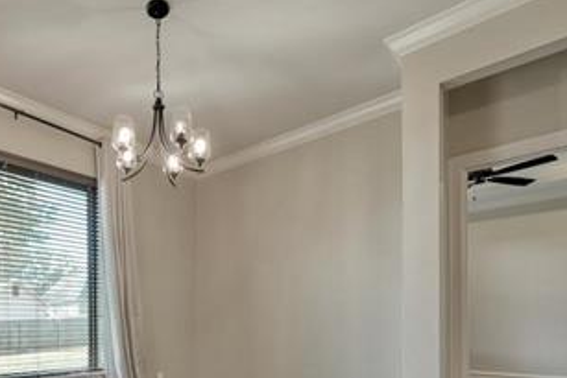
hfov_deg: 67.8
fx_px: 394
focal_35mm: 25
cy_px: 329
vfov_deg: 47.0
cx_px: 155
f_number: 8
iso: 1000
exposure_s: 1/2.5
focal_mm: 12
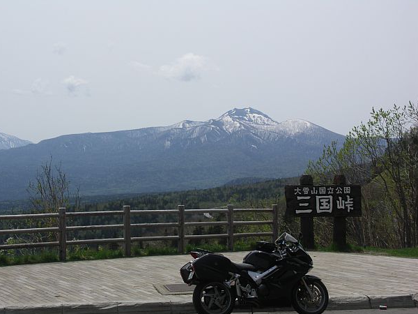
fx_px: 773
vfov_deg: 22.9
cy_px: 166
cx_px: 197
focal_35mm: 64
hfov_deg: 30.3
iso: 50
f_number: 10
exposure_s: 1/160
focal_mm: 15.5
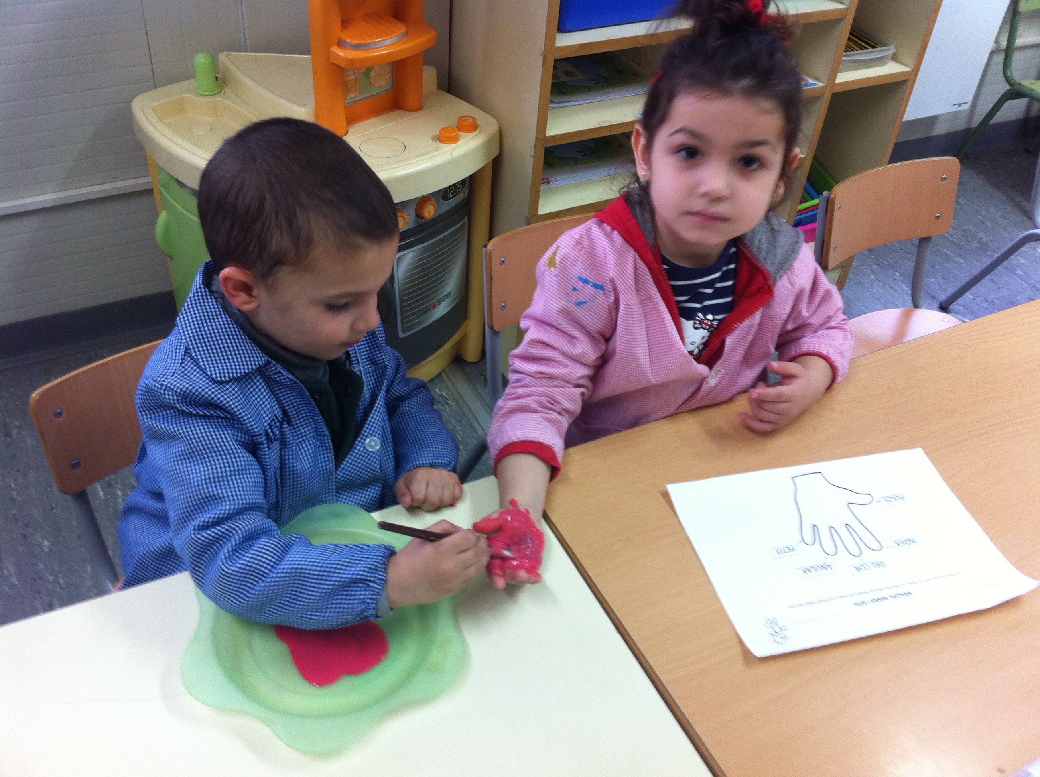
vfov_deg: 40.6
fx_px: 1050
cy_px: 388
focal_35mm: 35
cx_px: 520
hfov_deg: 52.7
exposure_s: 1/15
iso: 125
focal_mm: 3.85
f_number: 2.8
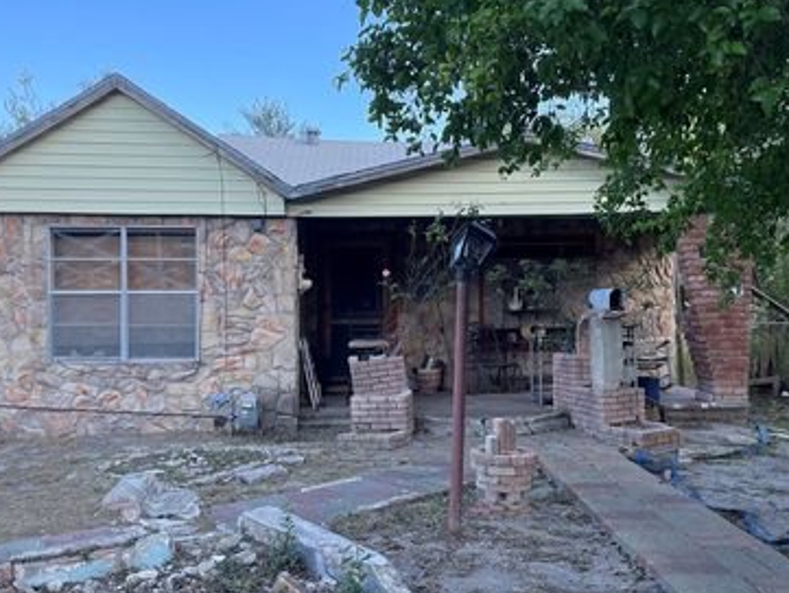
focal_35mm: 36
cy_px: 314
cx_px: 413
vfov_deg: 39.7
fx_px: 821
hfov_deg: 51.3
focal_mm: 4.2
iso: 50
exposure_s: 1/654
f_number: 1.6
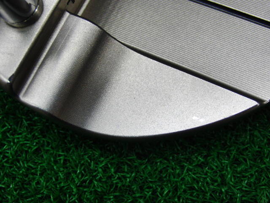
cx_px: 135
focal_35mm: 43
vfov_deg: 33.6
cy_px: 102
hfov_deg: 43.9
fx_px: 335
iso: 200
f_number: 3.7
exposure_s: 1/80
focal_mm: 7.54
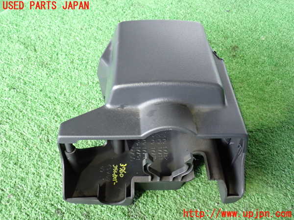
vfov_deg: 39.7
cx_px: 147
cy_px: 110
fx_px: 306
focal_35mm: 36
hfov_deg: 51.4
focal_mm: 6.37
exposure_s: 1/40
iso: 800
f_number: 2.5
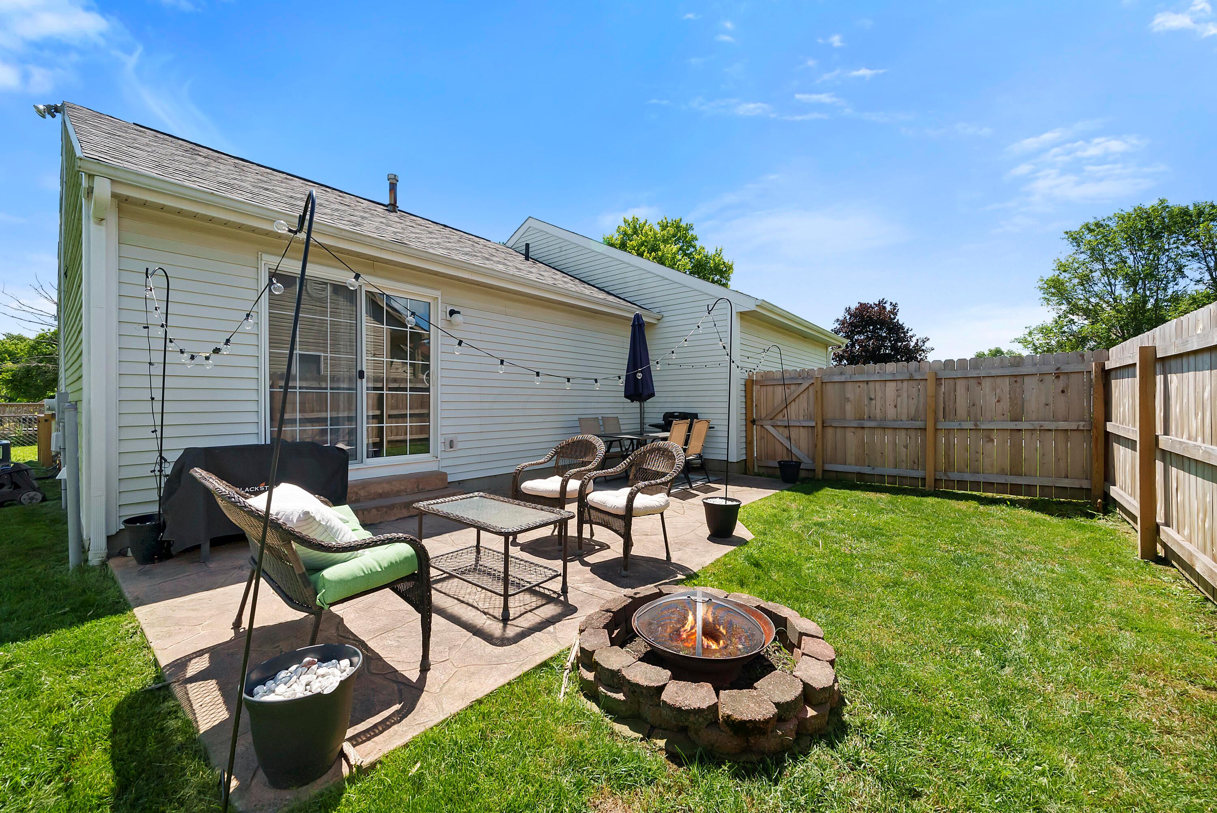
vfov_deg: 85.5
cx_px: 608
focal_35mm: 13
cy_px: 406
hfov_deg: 108.3
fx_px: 440
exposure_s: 1/1000
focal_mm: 13
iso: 800
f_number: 9
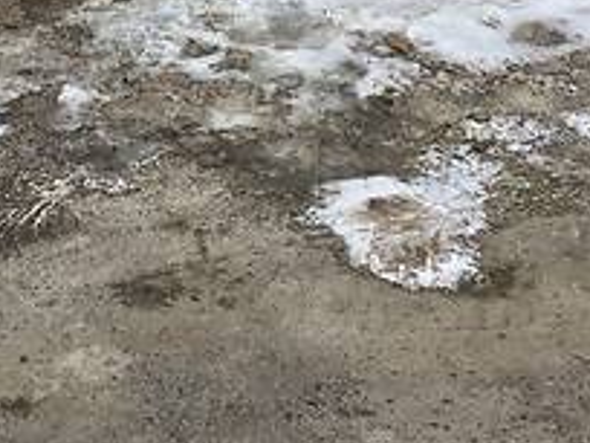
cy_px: -330
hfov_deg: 17.2
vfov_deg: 12.0
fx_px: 1943
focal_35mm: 114
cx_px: 159
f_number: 2.2
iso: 25
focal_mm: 4.2
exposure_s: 1/215
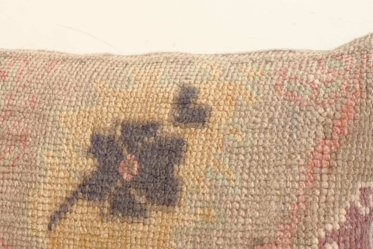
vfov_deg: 10.2
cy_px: 129
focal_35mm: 134
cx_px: -78
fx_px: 1388
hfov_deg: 14.8
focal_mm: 26.5
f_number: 11
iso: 80
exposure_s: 1/200
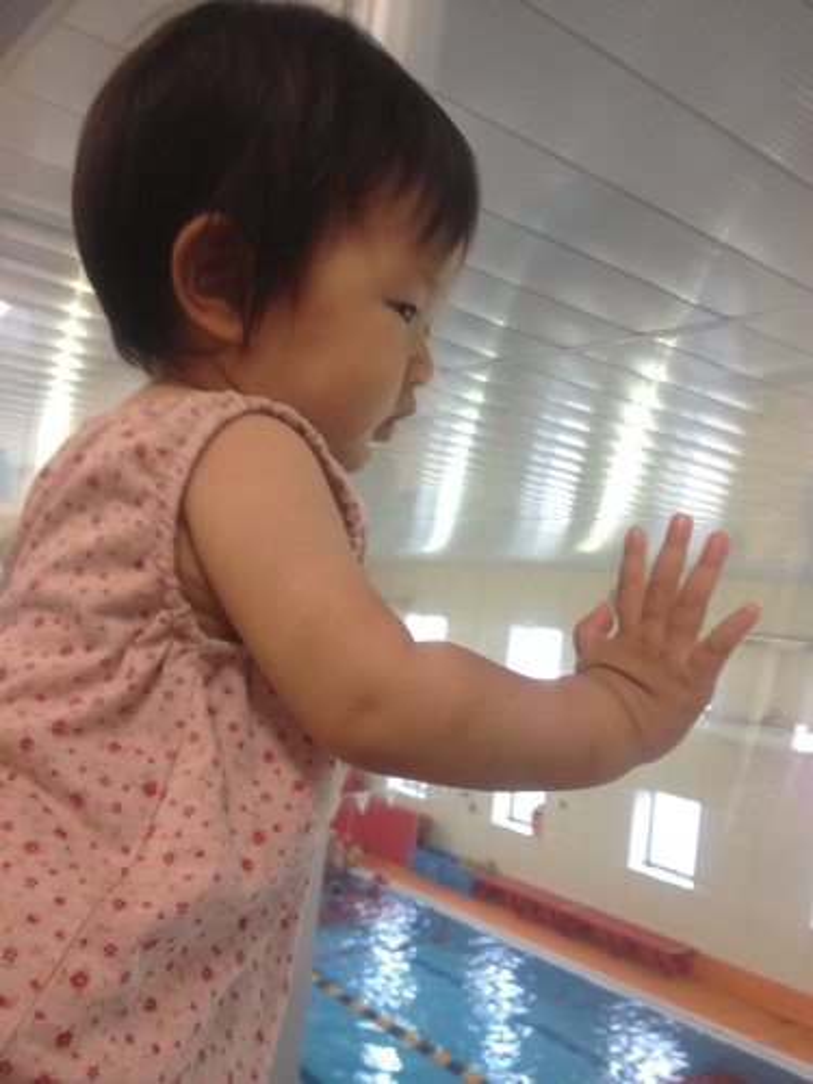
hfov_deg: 40.7
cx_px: 406
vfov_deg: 52.6
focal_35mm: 35
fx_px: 1096
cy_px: 542
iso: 50
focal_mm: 4.28
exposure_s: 1/40
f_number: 2.4
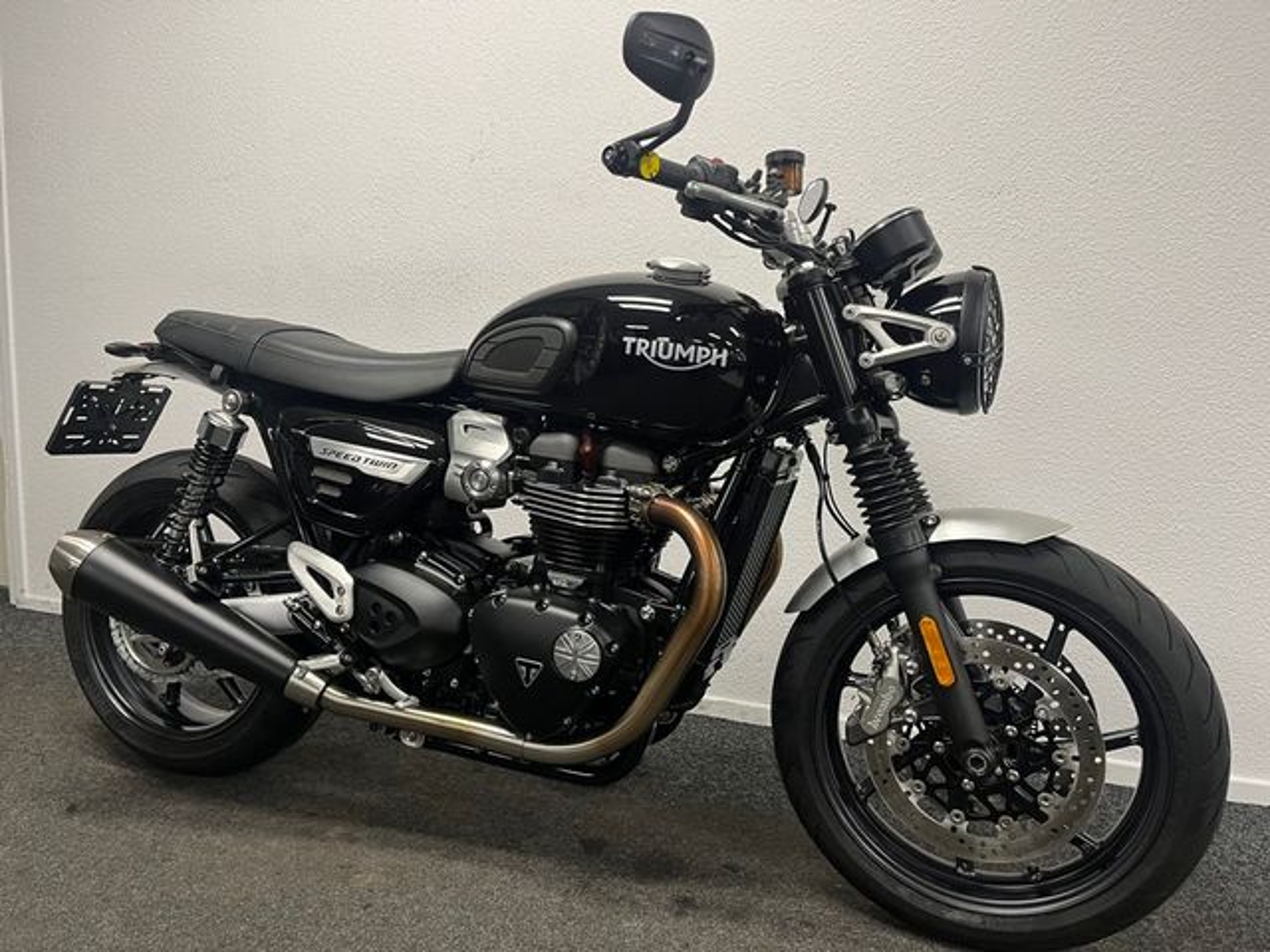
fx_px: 954
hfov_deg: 67.3
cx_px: 635
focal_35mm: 26
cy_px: 476
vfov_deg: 53.1
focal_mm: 5.1
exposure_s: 1/50
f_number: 1.6
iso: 80
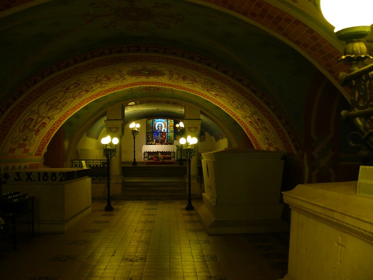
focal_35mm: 35
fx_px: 377
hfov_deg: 52.6
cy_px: 140
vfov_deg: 40.7
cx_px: 186
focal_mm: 7.4
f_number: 2.8
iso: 200
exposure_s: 1/8
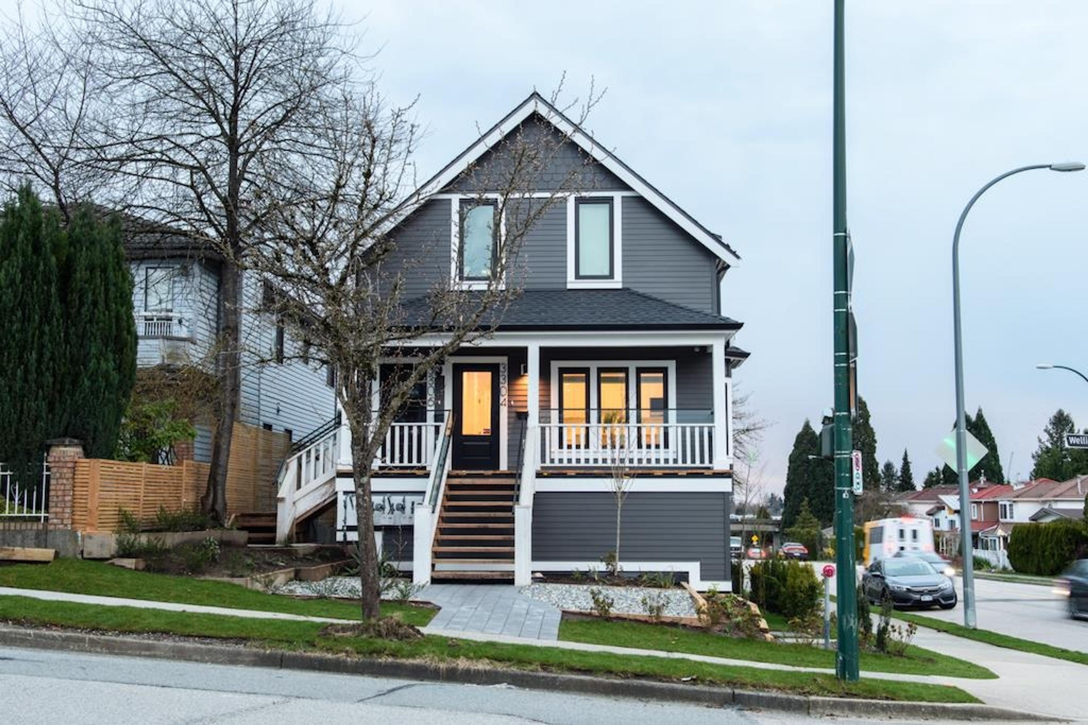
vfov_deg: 31.9
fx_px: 1269
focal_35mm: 42
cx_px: 544
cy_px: 362
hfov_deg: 46.4
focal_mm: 28
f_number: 7.1
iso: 100
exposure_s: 1/10
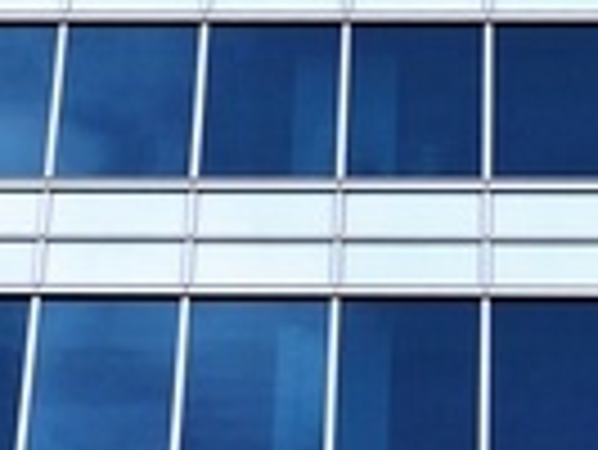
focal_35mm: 298
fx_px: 5149
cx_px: 288
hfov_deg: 6.6
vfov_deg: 5.0
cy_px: -155
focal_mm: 55
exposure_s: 1/200
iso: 100
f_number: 7.1
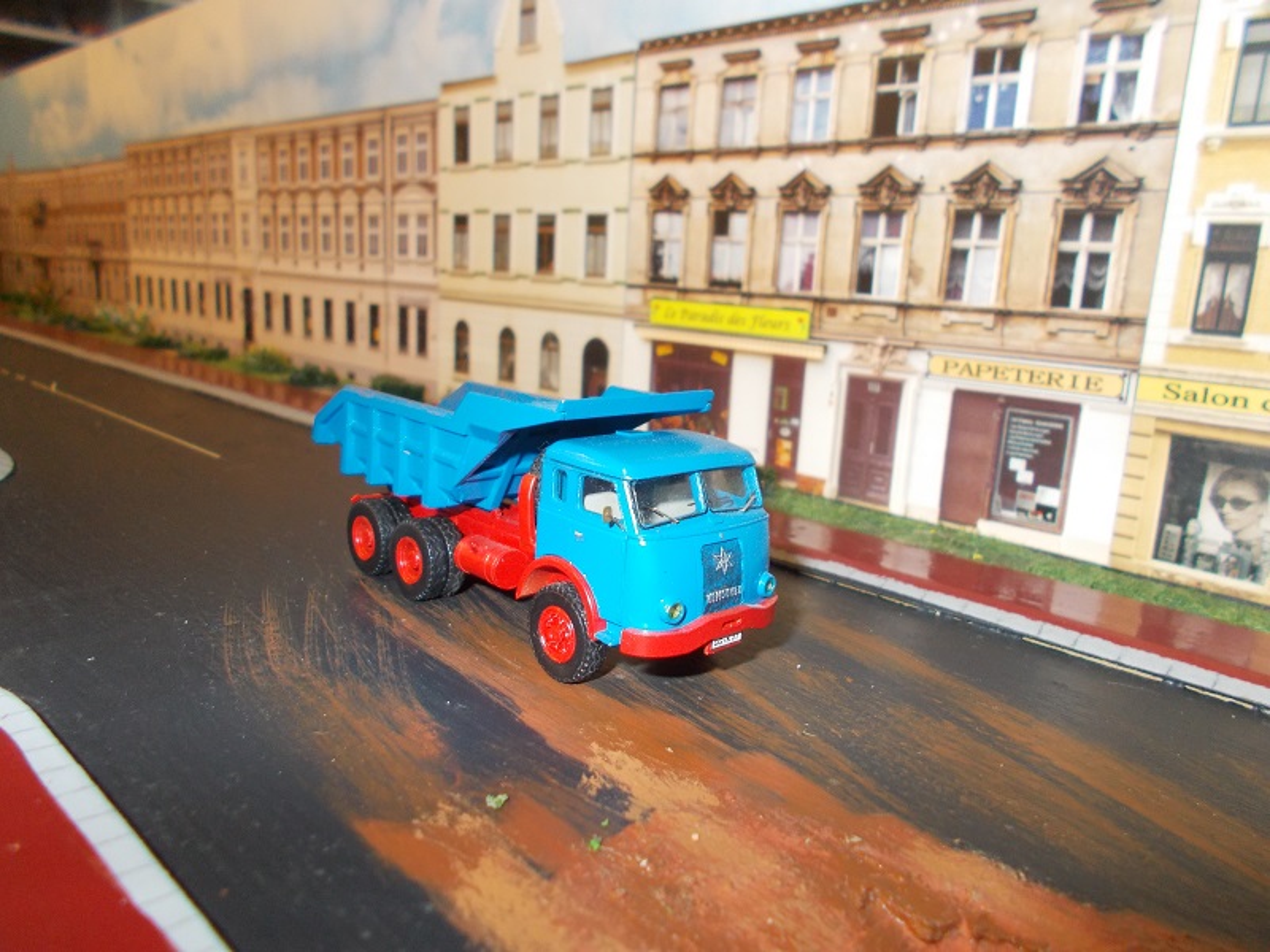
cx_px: 635
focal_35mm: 26
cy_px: 476
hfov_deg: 67.3
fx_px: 954
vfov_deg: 53.1
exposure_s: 1/25
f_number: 3.2
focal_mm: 4.6
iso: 200
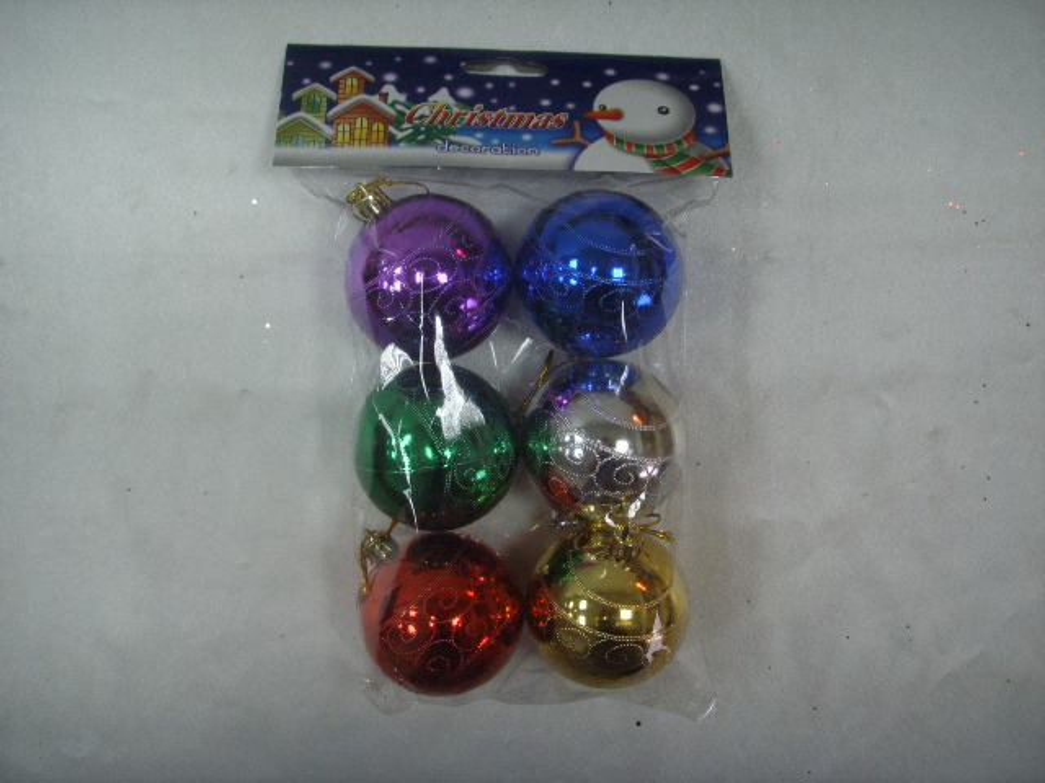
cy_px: 392
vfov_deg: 36.8
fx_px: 1177
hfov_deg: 47.9
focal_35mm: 39
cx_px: 522
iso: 132
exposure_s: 1/45
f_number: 3.5
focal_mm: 6.6
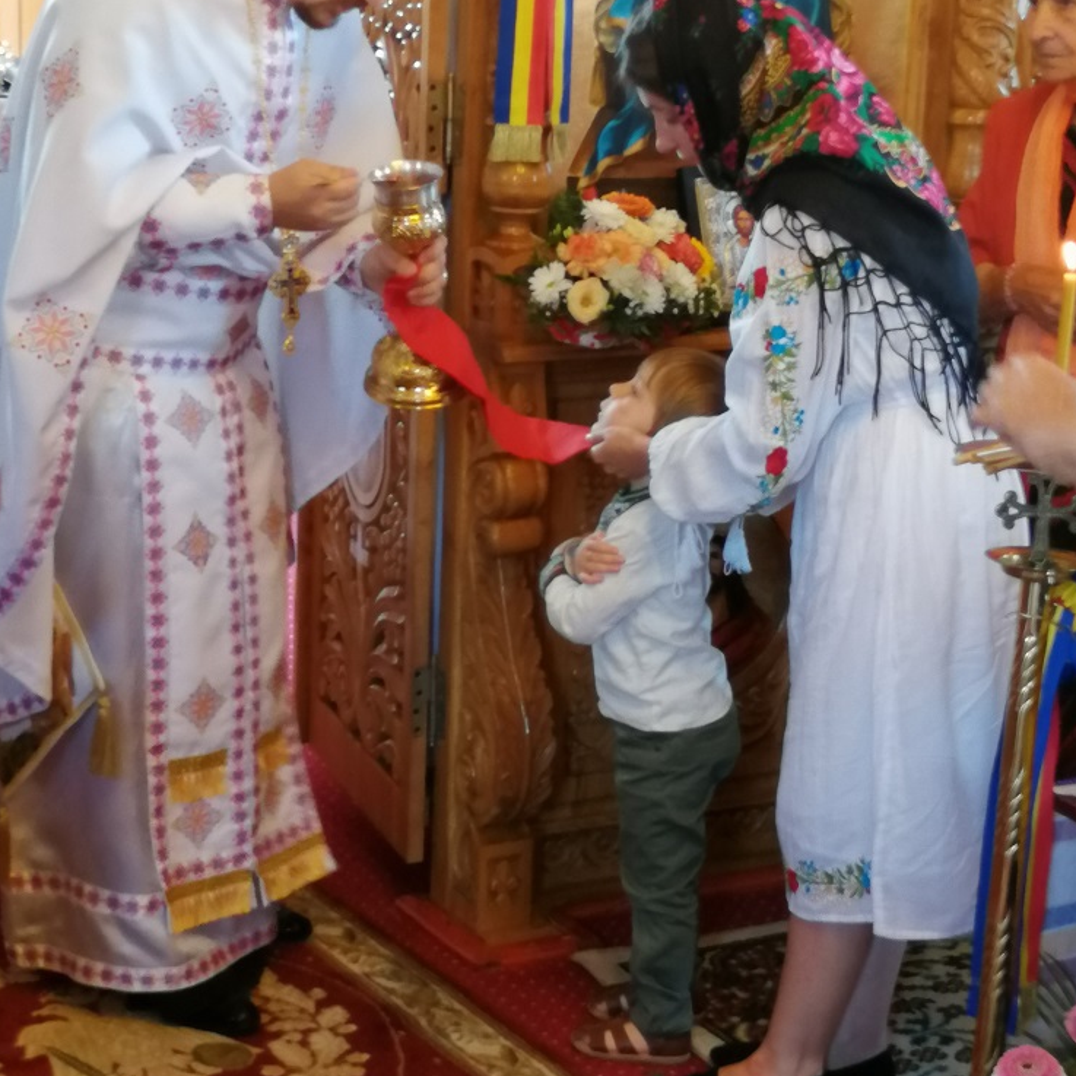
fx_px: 2532
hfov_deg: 24.0
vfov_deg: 24.0
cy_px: 479
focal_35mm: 72
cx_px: 480
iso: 320
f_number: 1.8
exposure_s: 1/30
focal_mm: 3.95
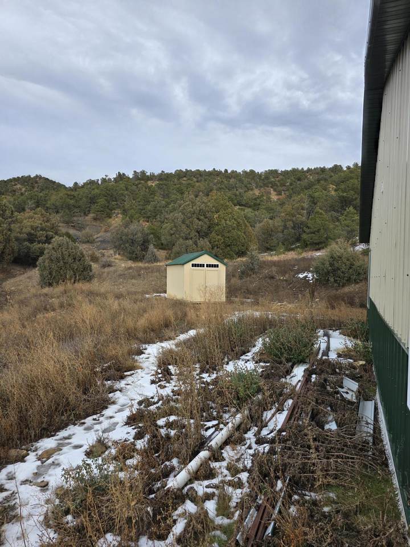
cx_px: 205
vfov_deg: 73.9
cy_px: 274
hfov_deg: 58.9
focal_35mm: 23
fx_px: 363
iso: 25
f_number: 1.7
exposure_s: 1/359
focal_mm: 6.3
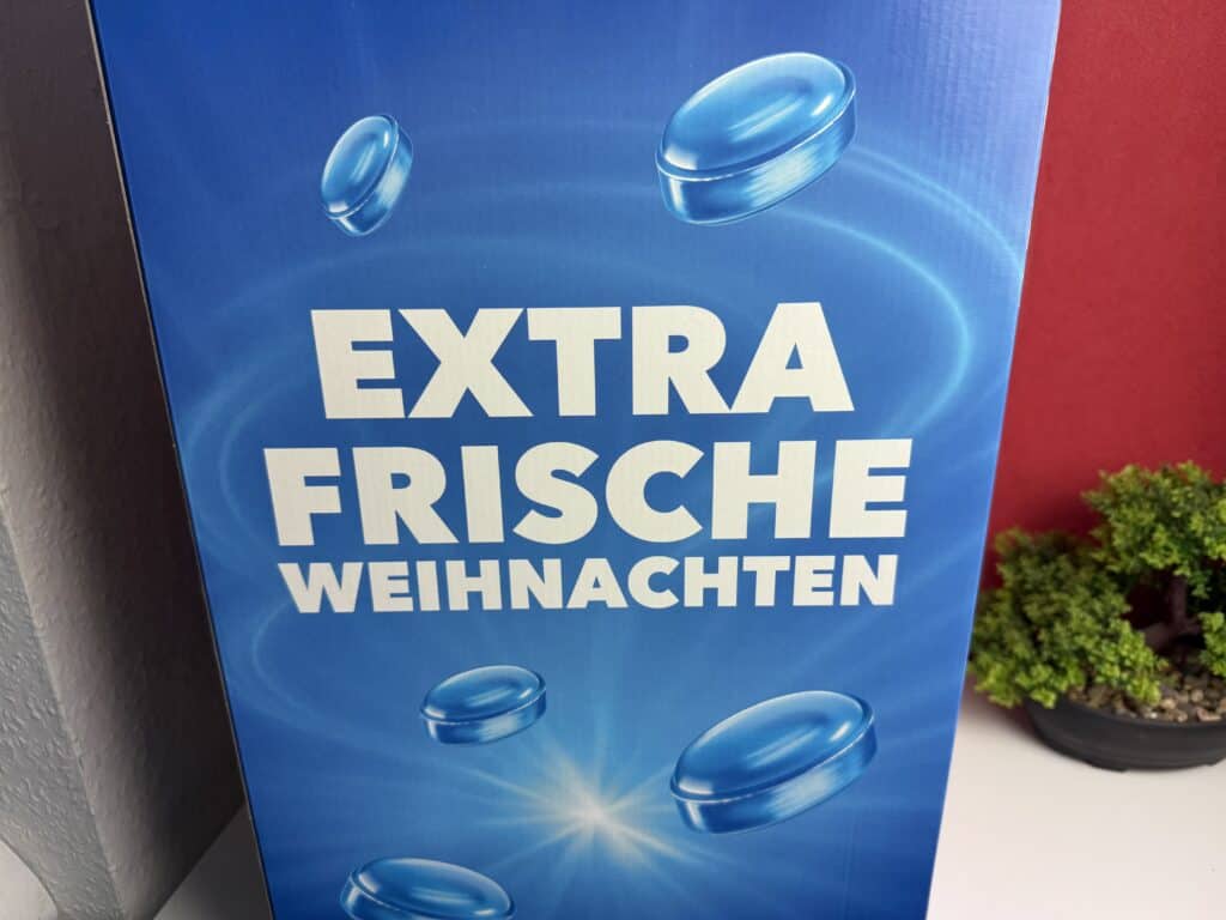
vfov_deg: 56.8
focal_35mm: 24
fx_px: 850
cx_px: 613
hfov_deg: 71.6
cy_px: 460
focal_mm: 6.76
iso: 64
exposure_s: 1/100
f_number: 1.78
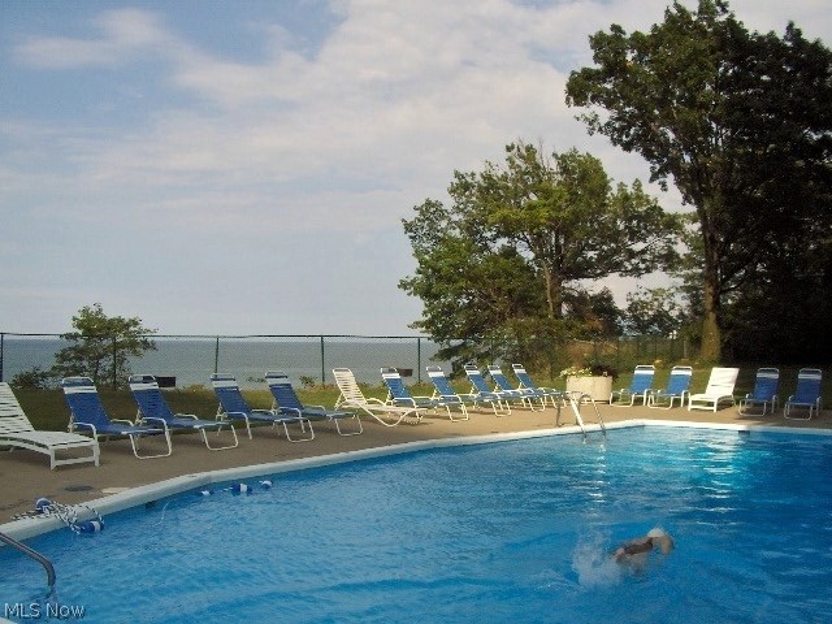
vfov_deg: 40.7
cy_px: 312
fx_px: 841
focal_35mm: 35
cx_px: 416
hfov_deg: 52.6
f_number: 4.3
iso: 100
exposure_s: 1/1538
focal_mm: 5.8
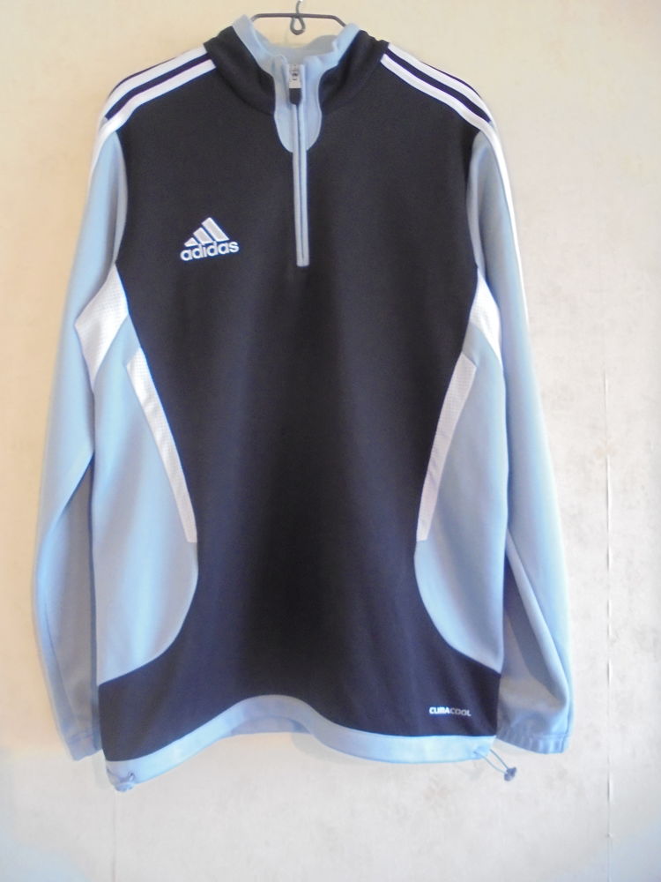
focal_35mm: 26
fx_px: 662
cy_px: 441
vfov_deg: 67.3
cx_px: 330
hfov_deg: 53.1
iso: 400
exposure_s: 1/15
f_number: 3.5
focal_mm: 4.6
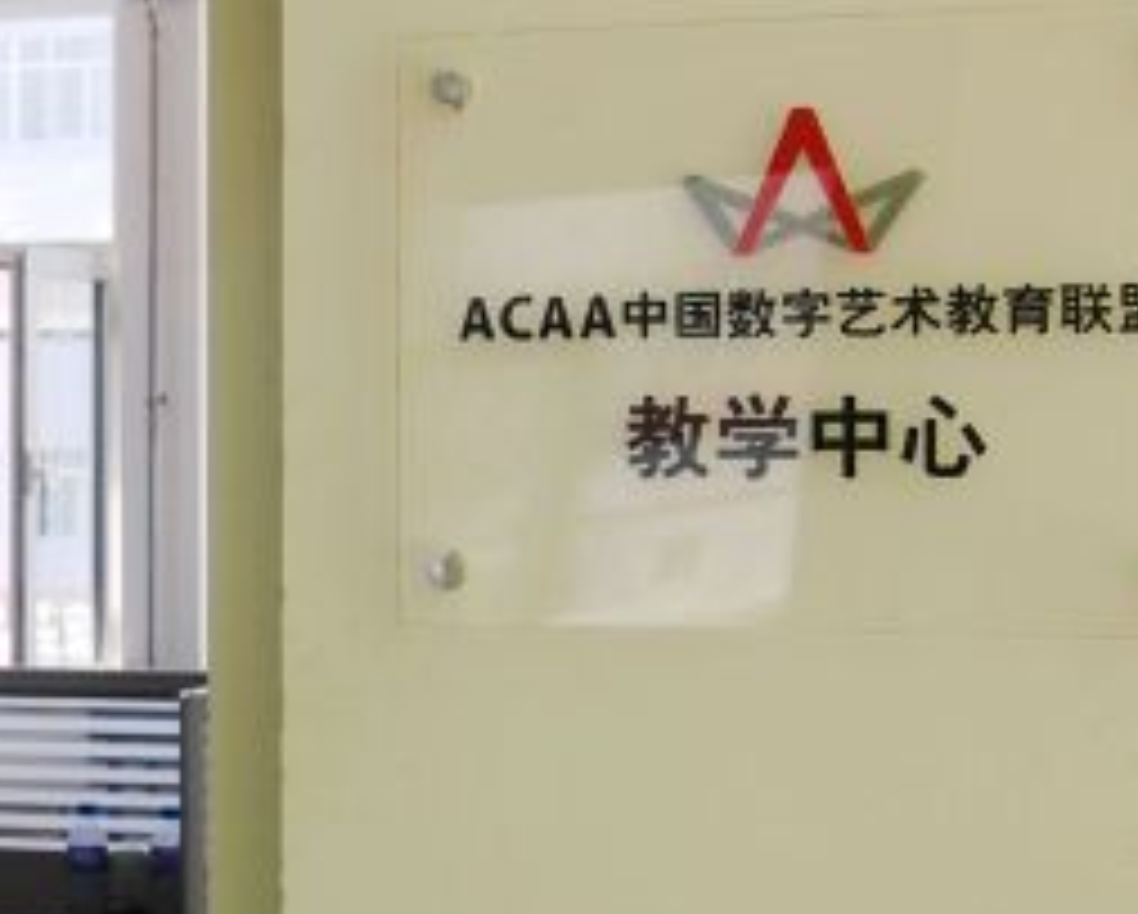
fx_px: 3507
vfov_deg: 14.8
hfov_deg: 17.8
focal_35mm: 104
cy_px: 455
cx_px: -112
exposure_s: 1/125
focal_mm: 28
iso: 200
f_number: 5.6
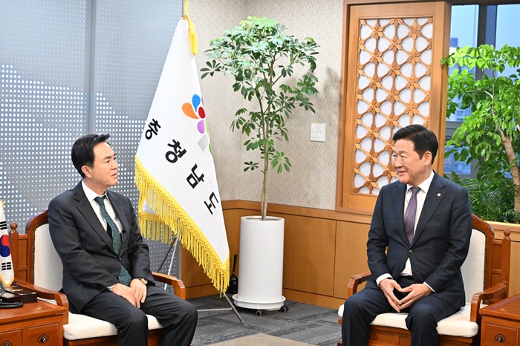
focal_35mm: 70
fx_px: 1011
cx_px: 260
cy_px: 173
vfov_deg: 19.4
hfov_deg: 28.9
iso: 6400
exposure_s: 1/200
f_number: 5.6
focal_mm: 70
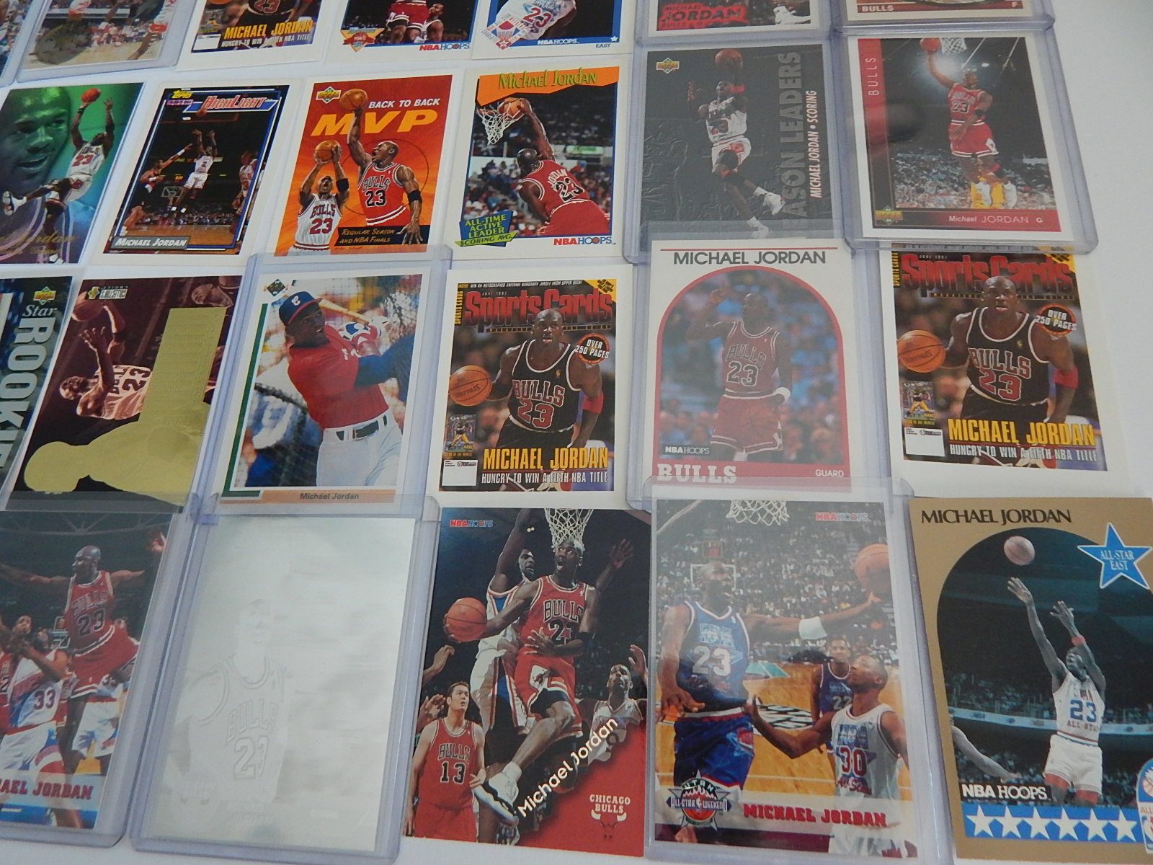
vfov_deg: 61.1
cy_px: 432
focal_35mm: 22
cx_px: 576
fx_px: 733
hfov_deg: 76.4
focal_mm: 4
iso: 320
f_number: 3
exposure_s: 1/30
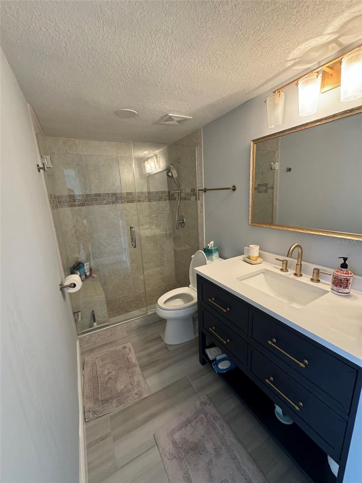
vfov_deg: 102.1
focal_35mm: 14
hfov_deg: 85.7
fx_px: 195
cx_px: 181
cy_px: 242
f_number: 2.2
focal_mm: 2.22
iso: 320
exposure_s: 1/60
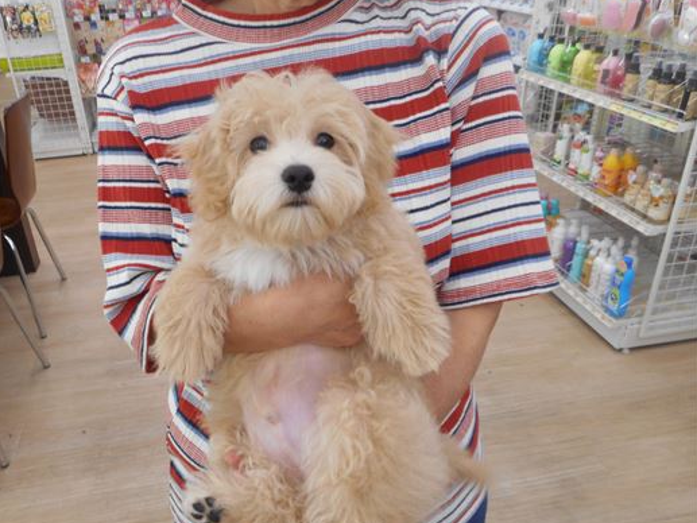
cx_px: 295
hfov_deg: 61.3
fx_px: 584
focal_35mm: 29
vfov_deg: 48.2
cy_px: 284
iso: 200
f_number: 3.7
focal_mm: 4.5
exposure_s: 1/30
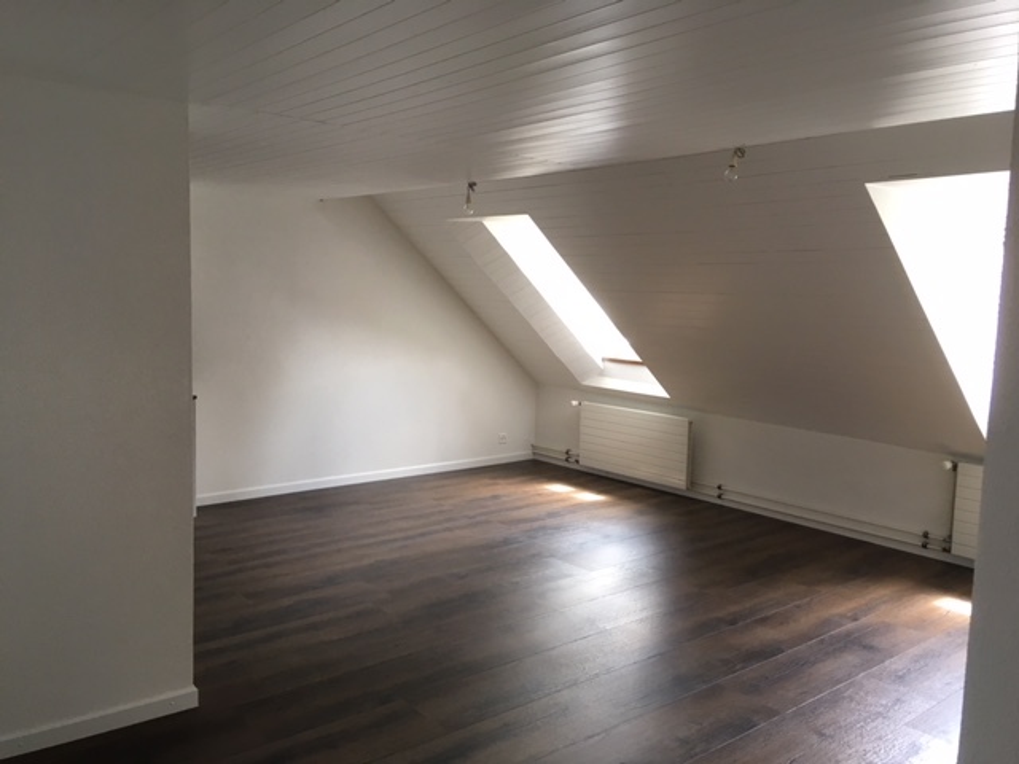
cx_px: 510
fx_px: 854
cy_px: 382
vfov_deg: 48.2
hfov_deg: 61.7
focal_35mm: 29
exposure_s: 1/33
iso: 100
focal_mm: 4.15
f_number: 2.2
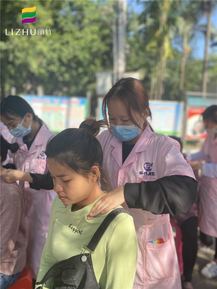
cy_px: 144
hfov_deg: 53.1
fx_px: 217
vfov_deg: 67.3
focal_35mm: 26
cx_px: 108
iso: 32
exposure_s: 1/693
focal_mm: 4.25
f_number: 1.8
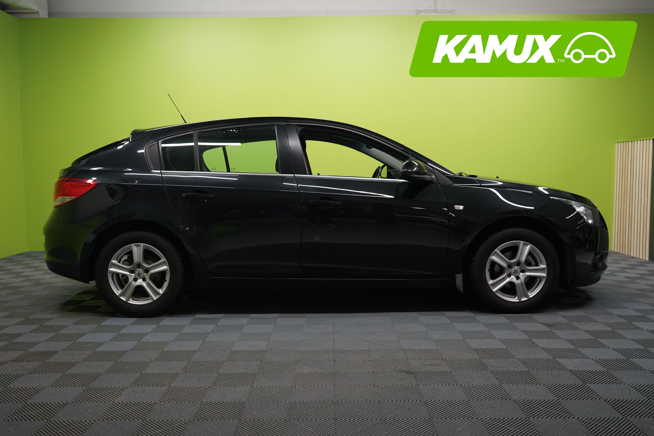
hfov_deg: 58.7
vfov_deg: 41.1
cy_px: 218
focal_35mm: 32
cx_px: 327
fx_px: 581
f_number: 4
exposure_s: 1/50
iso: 1250
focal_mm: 32
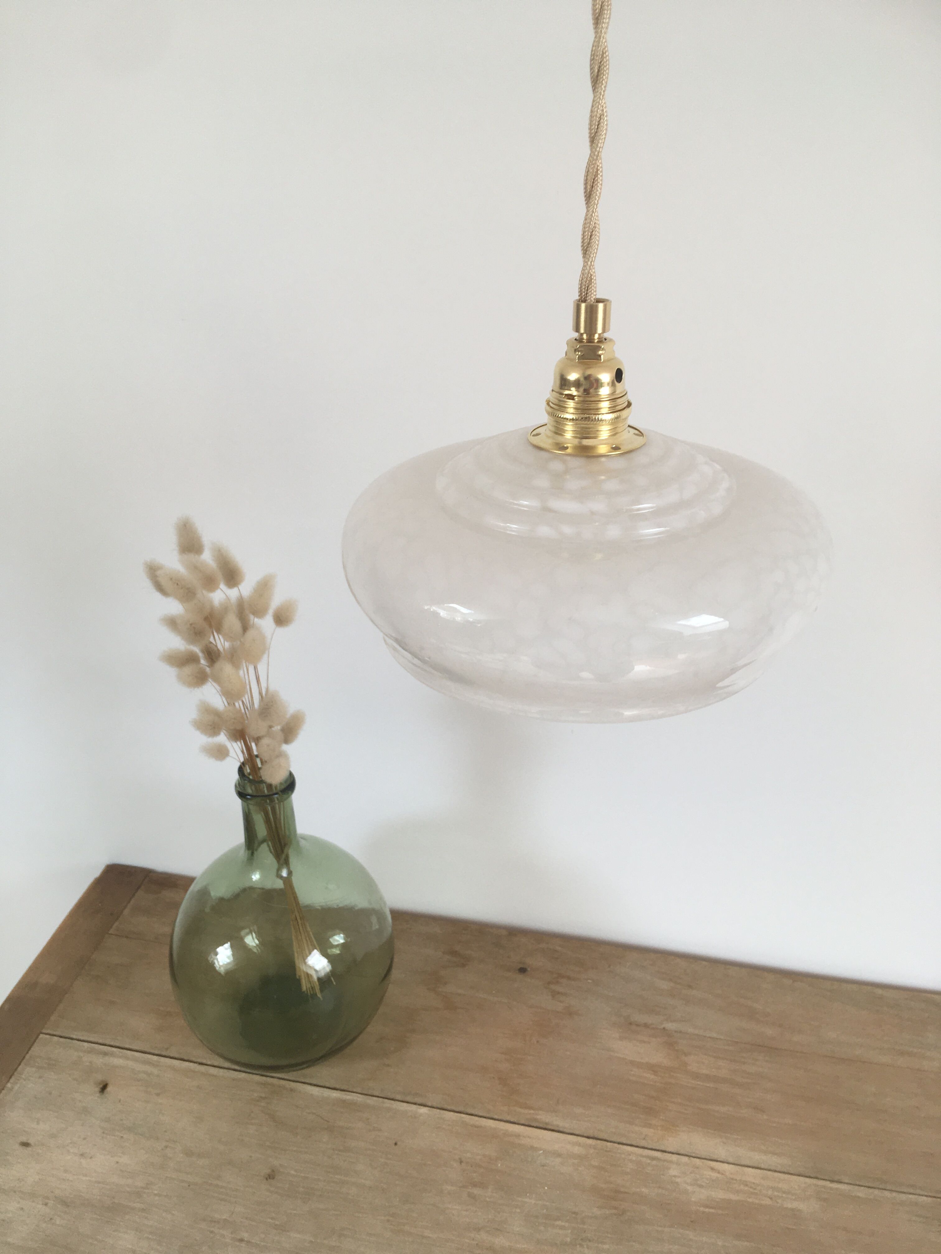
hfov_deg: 48.2
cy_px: 627
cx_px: 470
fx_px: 1051
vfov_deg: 61.7
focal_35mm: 29
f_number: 2.2
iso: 32
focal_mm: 4.15
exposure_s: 1/50
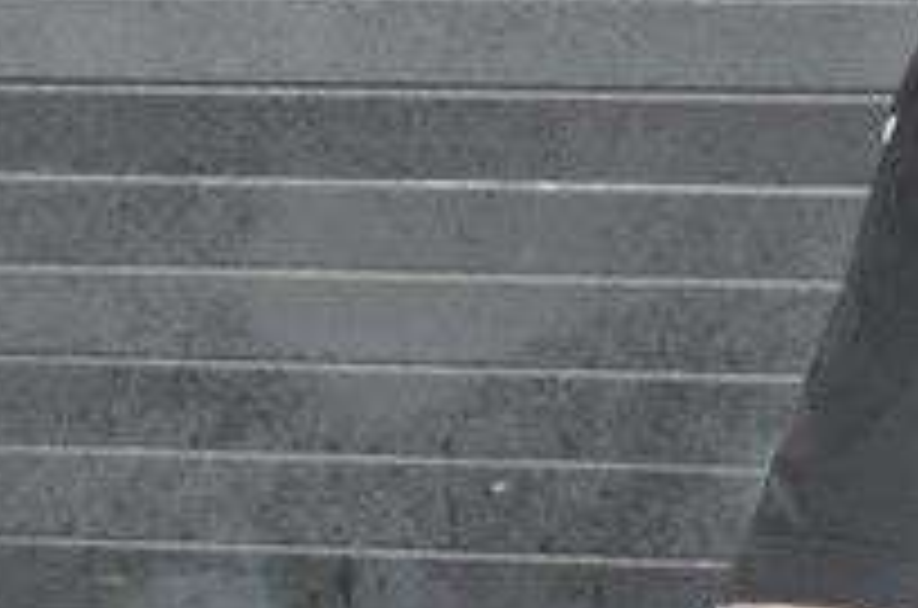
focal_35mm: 368
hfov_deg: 5.6
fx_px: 9362
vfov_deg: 3.7
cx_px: 486
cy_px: 180
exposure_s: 1/60
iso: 400
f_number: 8
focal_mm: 50
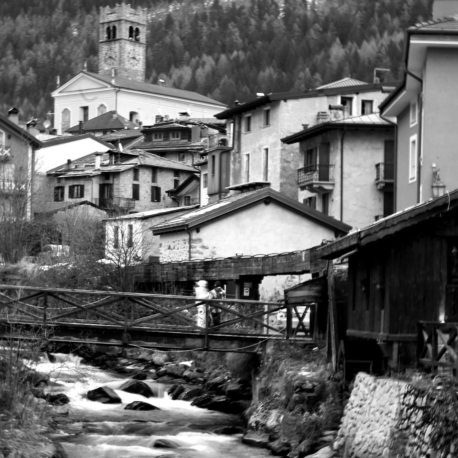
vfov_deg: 19.5
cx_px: 230
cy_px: 295
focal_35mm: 89
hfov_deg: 19.5
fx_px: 1332
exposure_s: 1
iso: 100
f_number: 20
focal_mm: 46
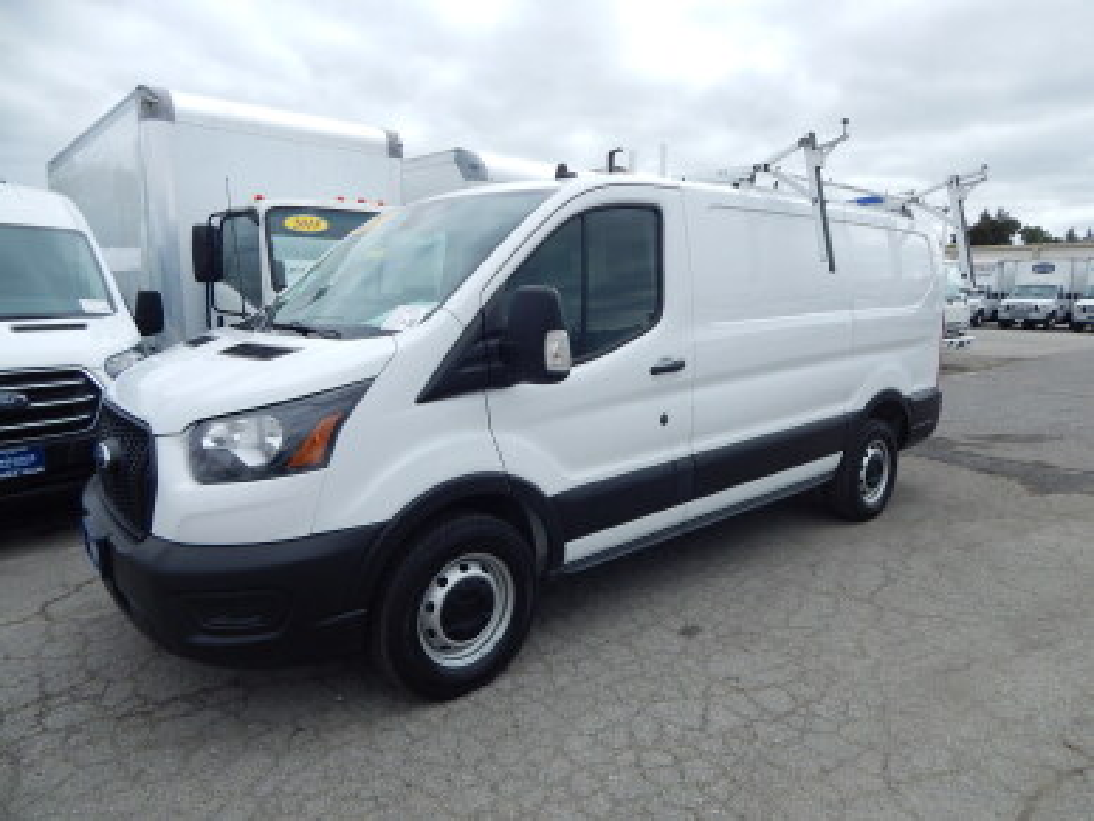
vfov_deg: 61.1
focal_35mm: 22
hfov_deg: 76.4
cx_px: 547
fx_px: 695
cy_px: 410
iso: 125
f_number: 6
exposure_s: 1/640
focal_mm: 4
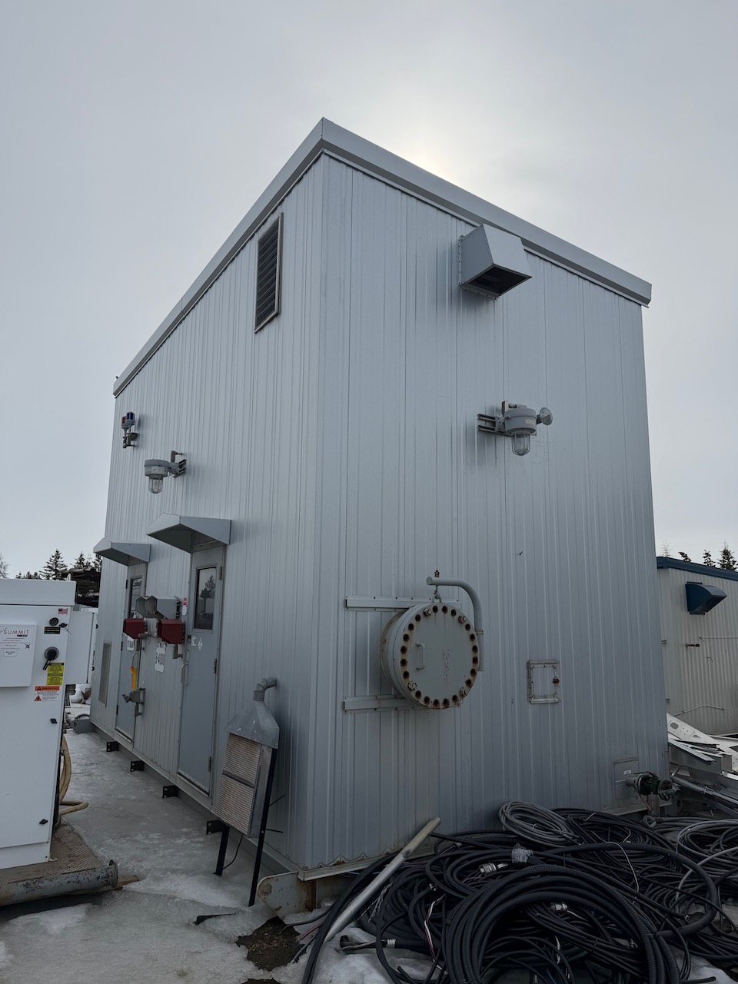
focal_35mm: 24
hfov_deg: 56.8
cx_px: 369
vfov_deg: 71.6
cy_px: 492
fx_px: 682
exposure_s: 1/14286
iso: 80
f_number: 1.78
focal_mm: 6.76
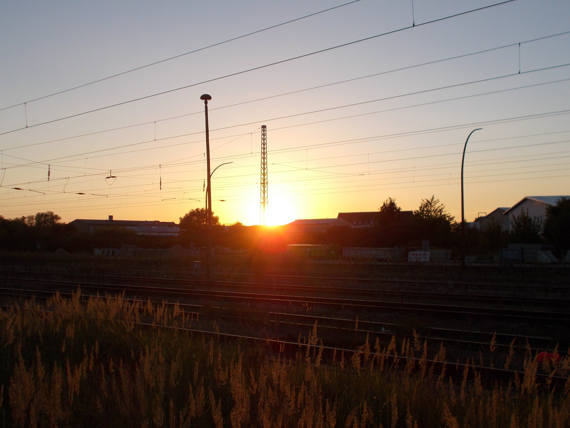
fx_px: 642
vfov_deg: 36.8
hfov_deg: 47.9
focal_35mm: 39
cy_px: 214
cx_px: 285
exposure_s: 1/500
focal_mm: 6.9
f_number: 3.9
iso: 80
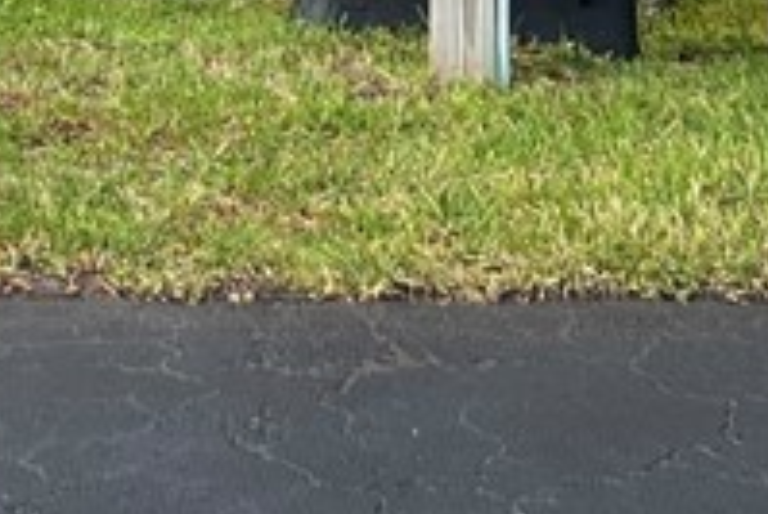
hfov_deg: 14.6
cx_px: 127
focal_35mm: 139
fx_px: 2967
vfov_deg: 8.7
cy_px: -870
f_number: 1.5
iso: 50
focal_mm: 5.7
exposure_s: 1/372
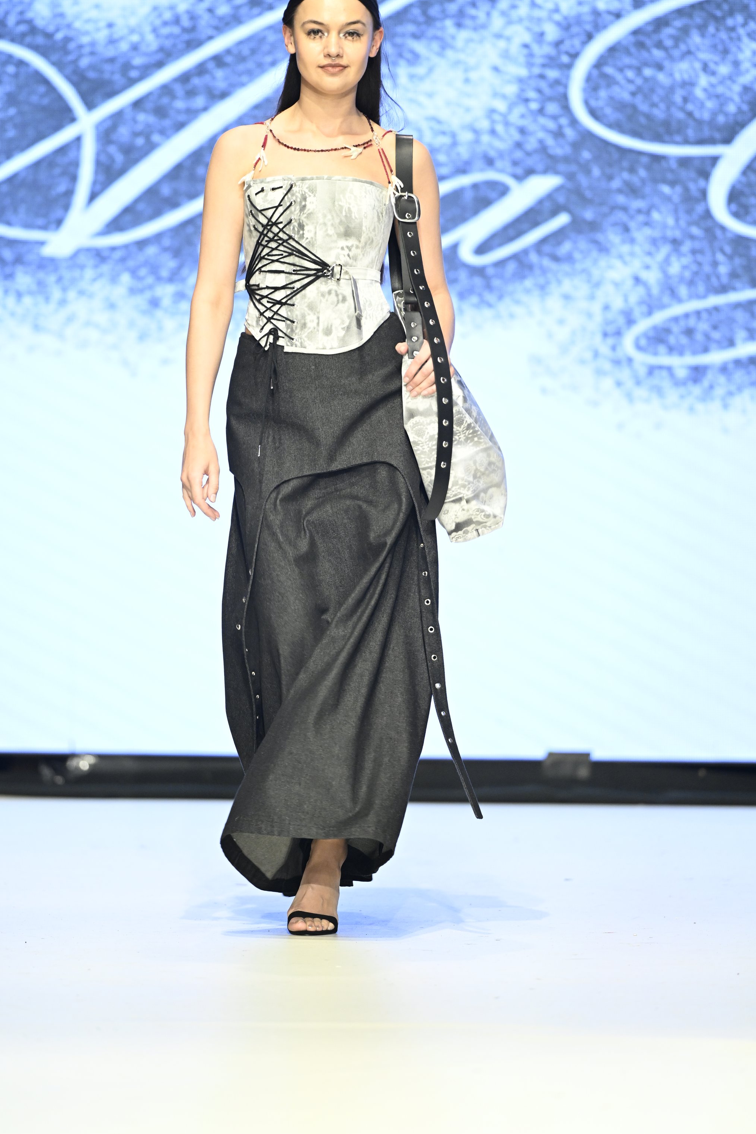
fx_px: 10080
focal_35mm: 320
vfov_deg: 6.4
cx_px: 317
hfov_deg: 4.3
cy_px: 479
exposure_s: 1/320
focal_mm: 260
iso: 2000
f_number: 2.8
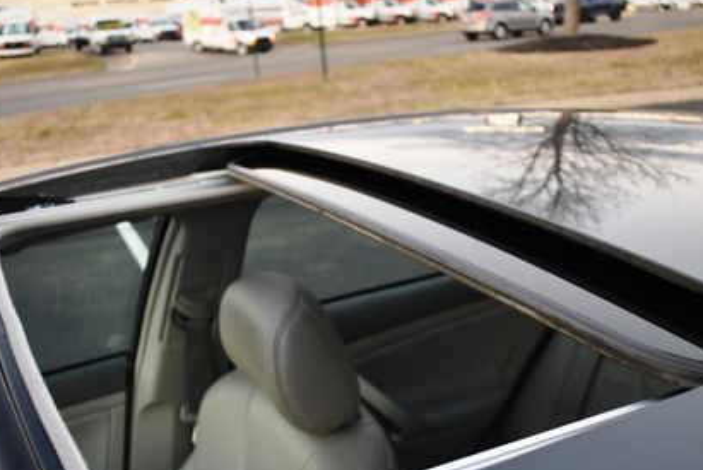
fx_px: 821
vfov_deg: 31.6
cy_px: 327
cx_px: 303
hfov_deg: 46.2
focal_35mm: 42
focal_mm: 18
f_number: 3.5
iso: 800
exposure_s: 1/125
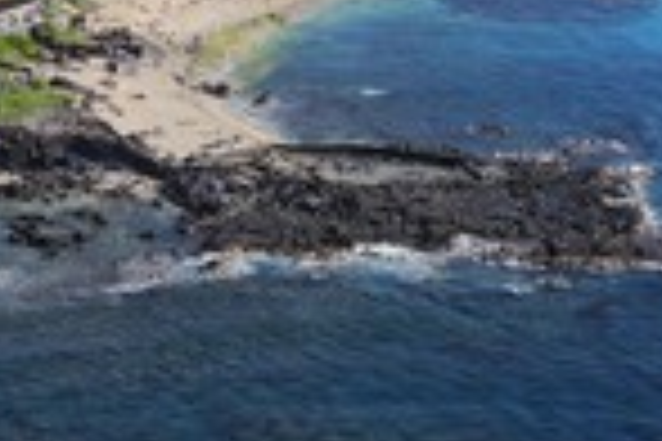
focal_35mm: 160
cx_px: 239
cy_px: -148
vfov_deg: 8.4
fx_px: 2942
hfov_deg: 12.8
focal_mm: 56
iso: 400
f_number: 8
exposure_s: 1/800
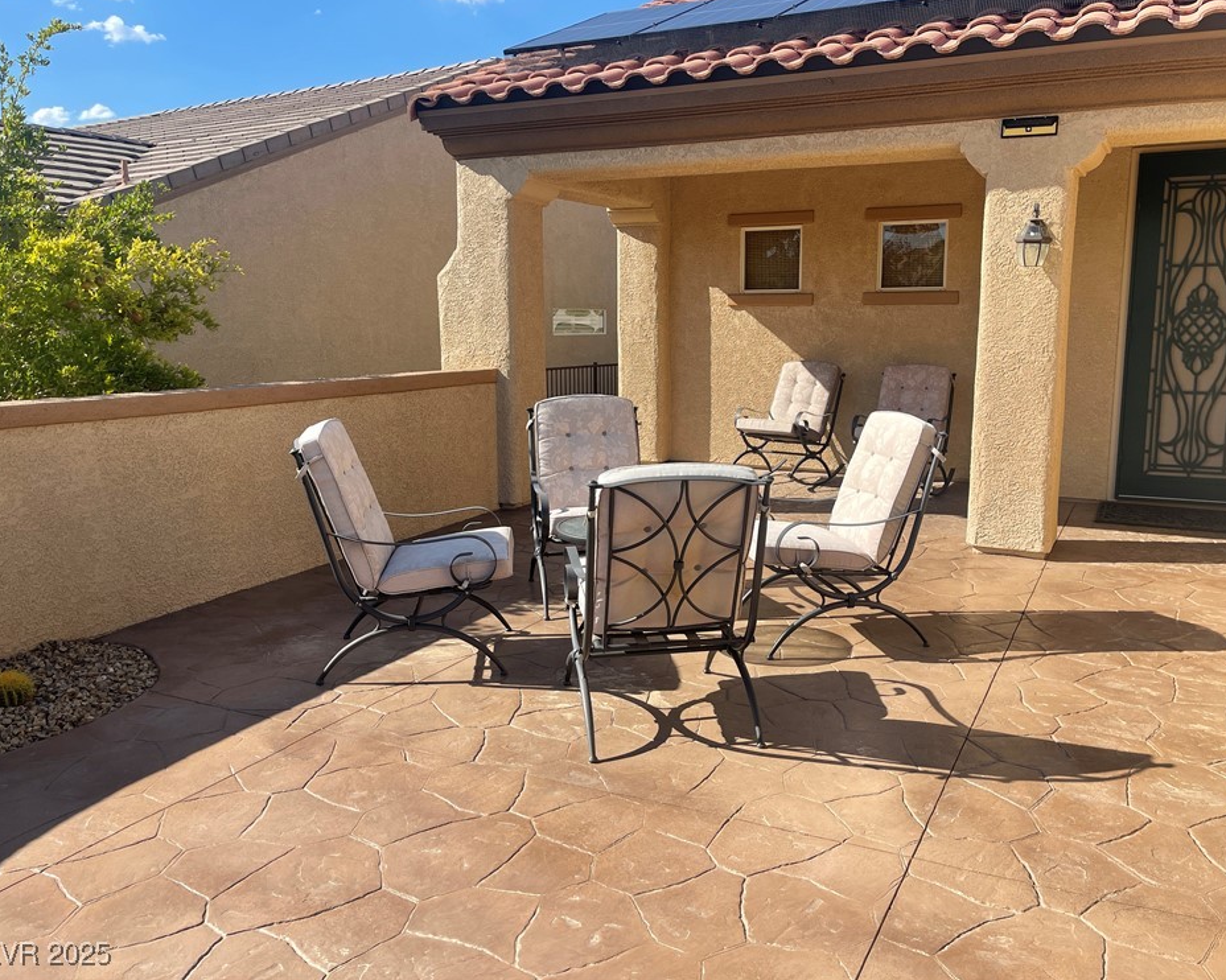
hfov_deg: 62.2
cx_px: 653
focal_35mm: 28
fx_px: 1016
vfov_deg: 51.5
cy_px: 475
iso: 32
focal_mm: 5.1
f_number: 1.6
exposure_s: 1/2433
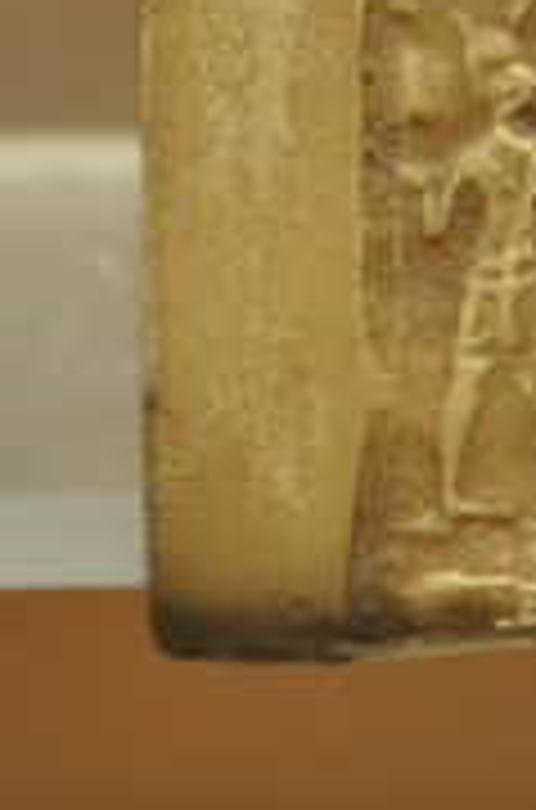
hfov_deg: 2.2
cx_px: 619
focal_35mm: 618
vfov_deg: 3.3
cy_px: -477
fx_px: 13881
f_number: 5.3
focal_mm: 112
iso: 500
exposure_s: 1/30
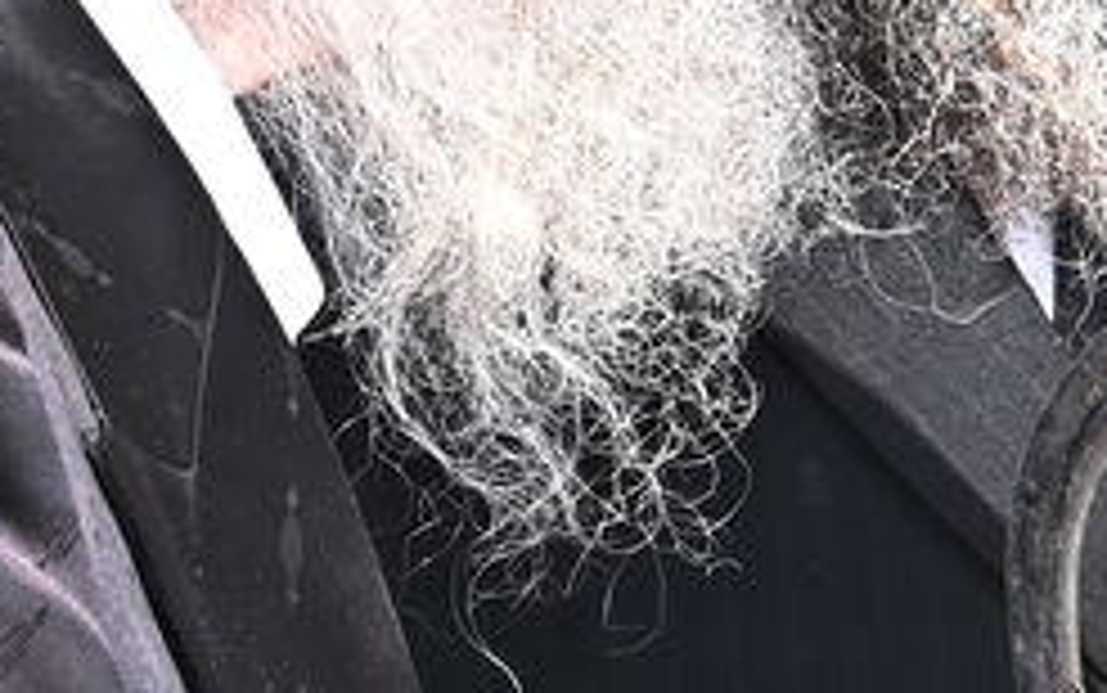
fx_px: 8059
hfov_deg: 7.5
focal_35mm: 267
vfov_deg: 4.9
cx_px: 2362
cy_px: 346
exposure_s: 1/200
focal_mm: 46
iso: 320
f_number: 13
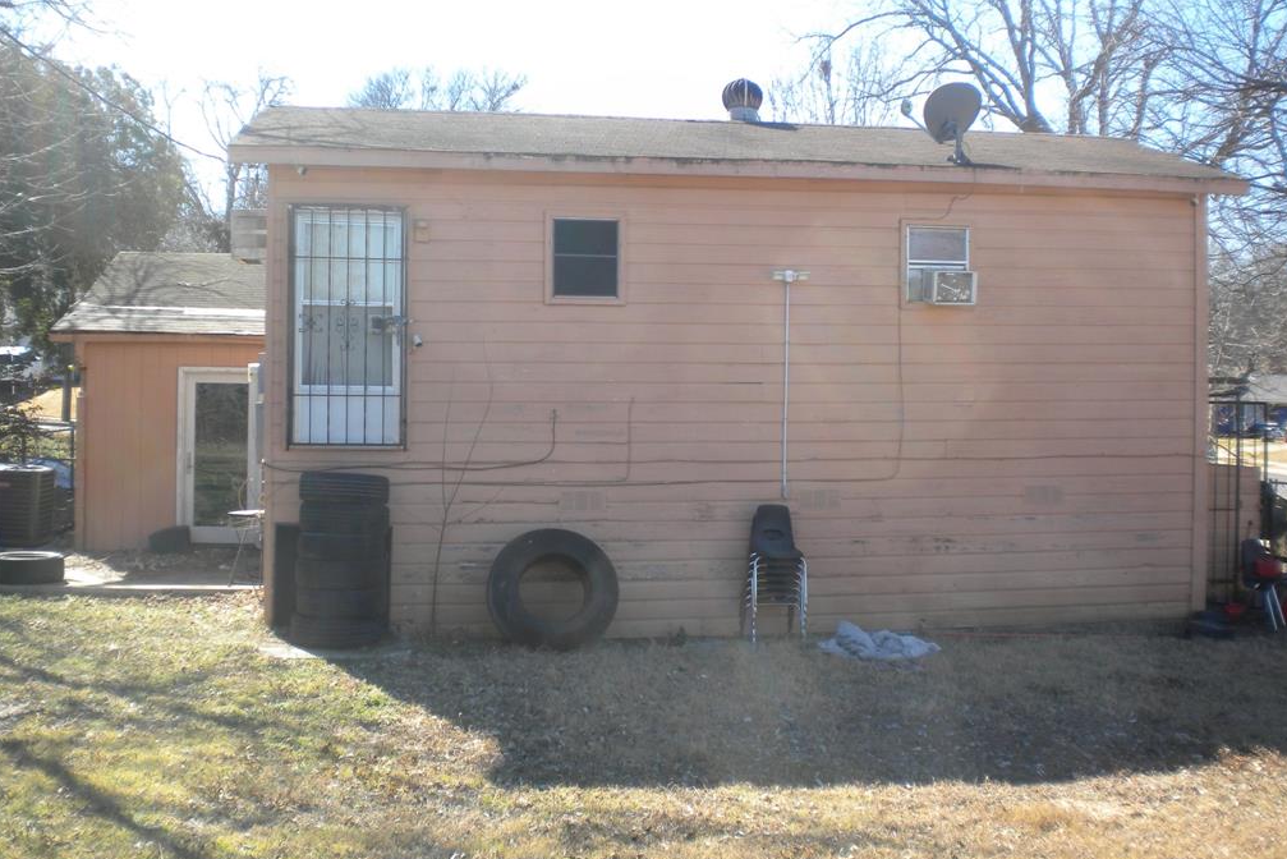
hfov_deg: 51.9
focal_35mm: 37
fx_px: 1323
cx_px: 647
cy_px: 408
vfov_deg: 36.0
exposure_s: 1/161
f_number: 4.6
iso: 80
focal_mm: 6.3
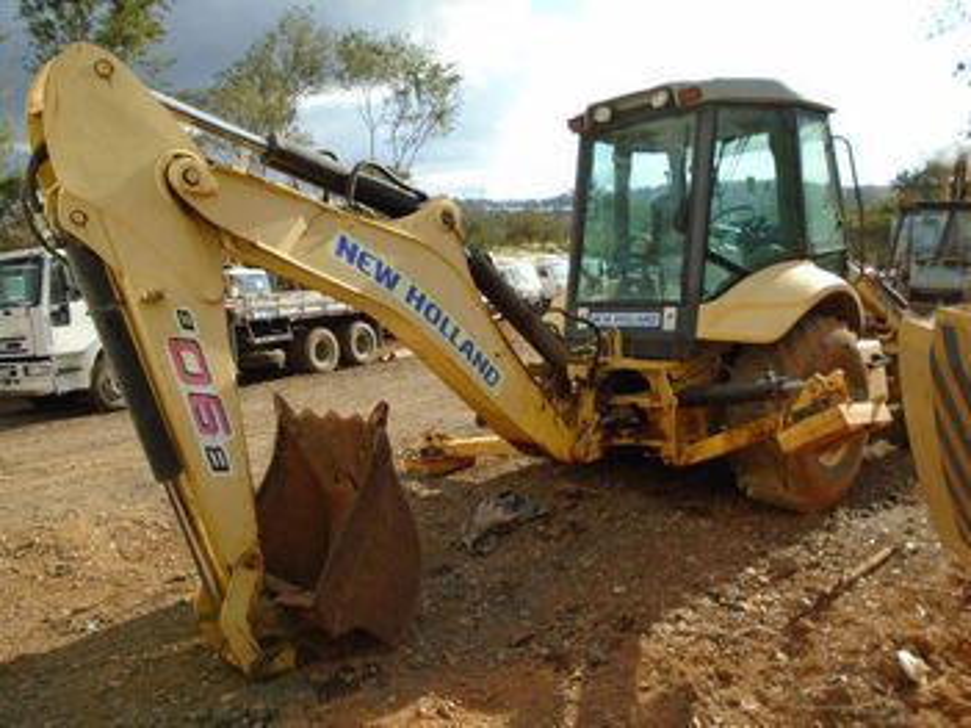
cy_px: 364
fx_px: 729
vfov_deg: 53.0
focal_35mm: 26
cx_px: 486
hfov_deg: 67.3
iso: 100
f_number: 3.2
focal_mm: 4.6
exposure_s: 1/640
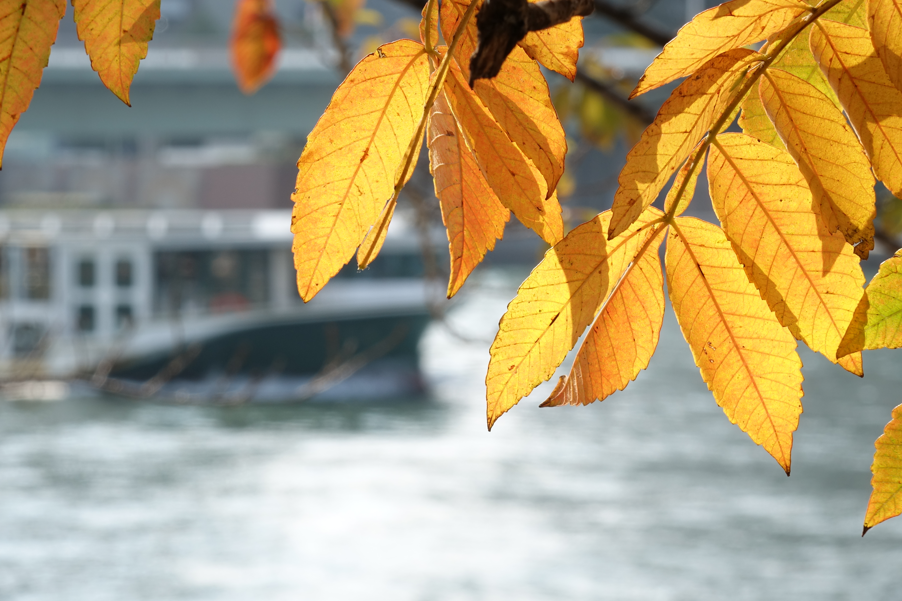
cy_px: 300
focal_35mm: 200
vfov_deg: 6.9
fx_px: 5011
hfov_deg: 10.3
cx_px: 451
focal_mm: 73.3
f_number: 9
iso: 125
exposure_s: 1/80
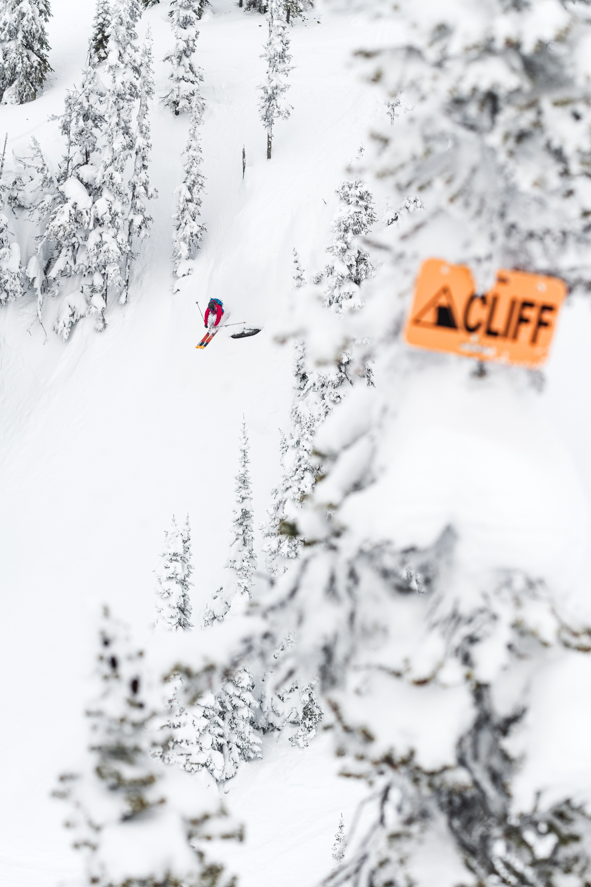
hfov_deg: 10.4
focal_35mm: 132
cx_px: 286
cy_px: 460
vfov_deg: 15.5
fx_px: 3250
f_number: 6.3
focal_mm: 125
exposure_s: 1/640
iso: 320
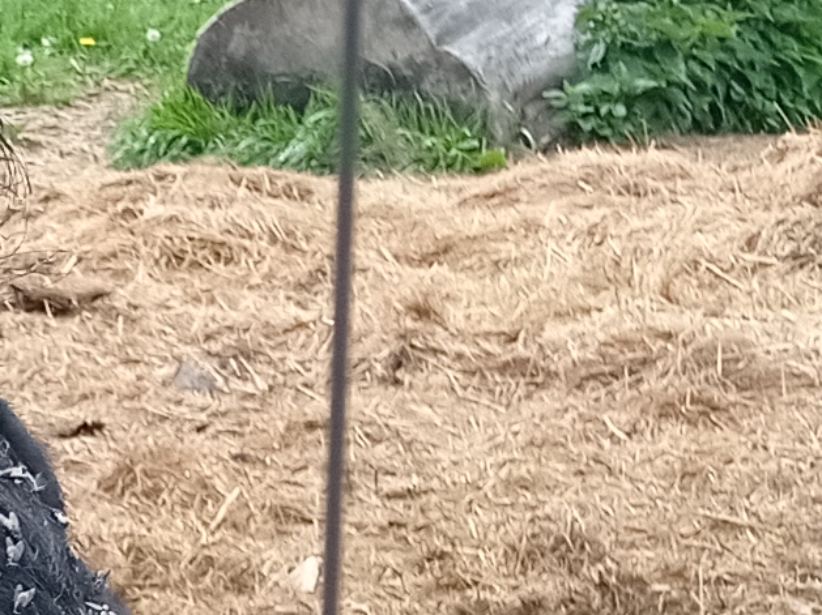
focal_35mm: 178
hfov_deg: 9.7
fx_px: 4224
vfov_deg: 8.3
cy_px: 642
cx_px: -1206
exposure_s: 1/1314
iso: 102
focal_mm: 4.74
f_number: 1.79
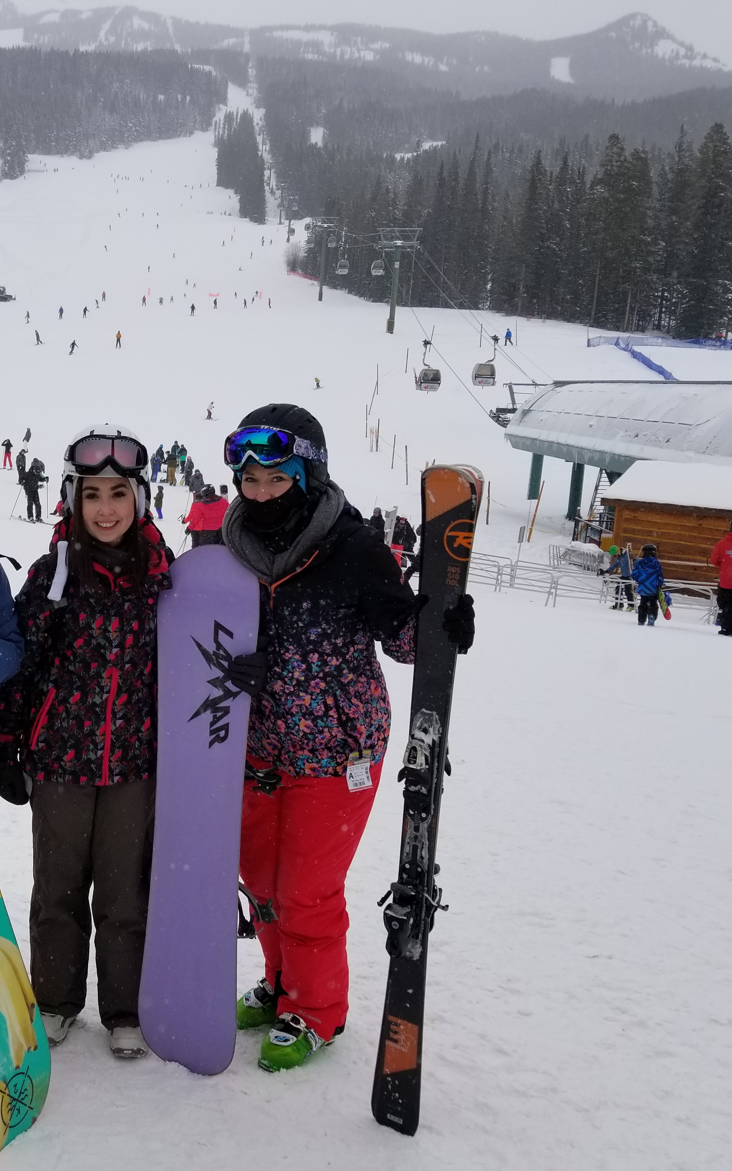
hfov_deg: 32.3
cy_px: 585
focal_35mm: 37
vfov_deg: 52.7
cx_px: 39
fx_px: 1181
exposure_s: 1/1072
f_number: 1.7
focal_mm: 4.25
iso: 50
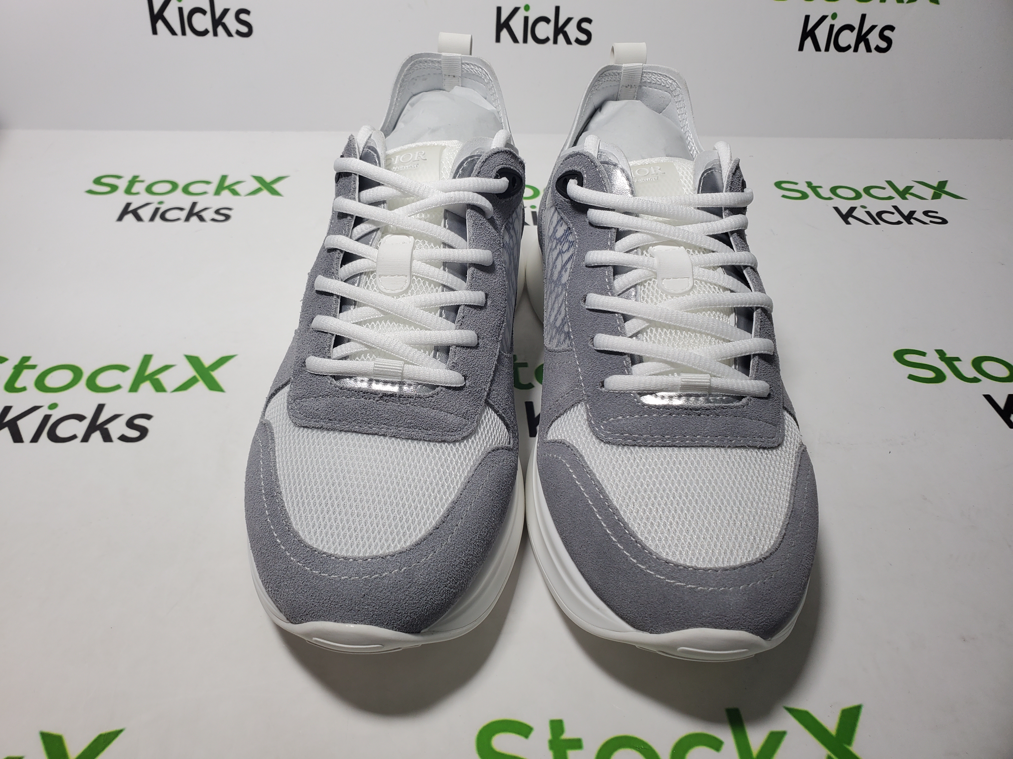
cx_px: 506
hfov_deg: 67.3
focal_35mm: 26
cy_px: 380
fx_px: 761
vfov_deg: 53.1
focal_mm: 4.3
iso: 50
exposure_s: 1/263
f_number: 2.4
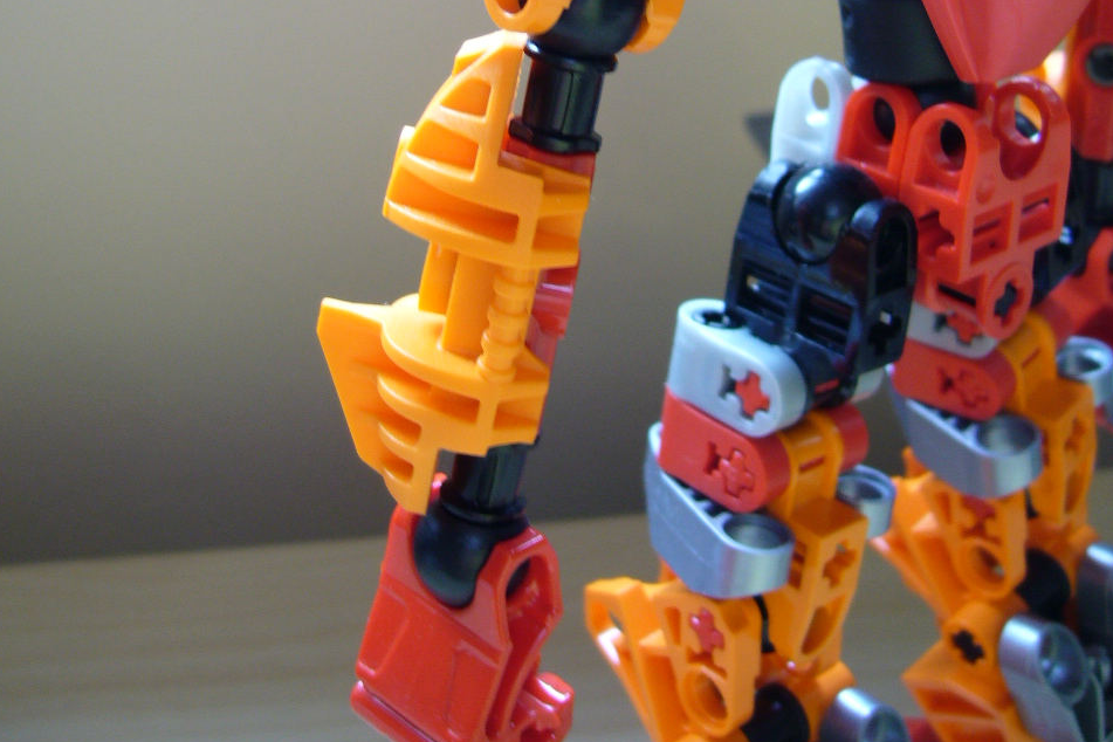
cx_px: 555
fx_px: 1515
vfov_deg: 26.7
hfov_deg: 40.3
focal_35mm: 49
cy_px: 92
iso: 100
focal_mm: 5.8
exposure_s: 1/25
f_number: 2.8
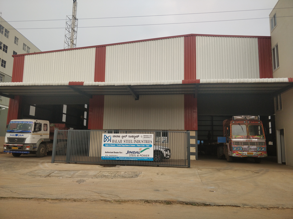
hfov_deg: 71.6
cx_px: 146
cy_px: 110
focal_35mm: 24
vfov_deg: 56.8
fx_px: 203
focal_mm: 4.1
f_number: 1.7
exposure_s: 1/1062
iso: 125
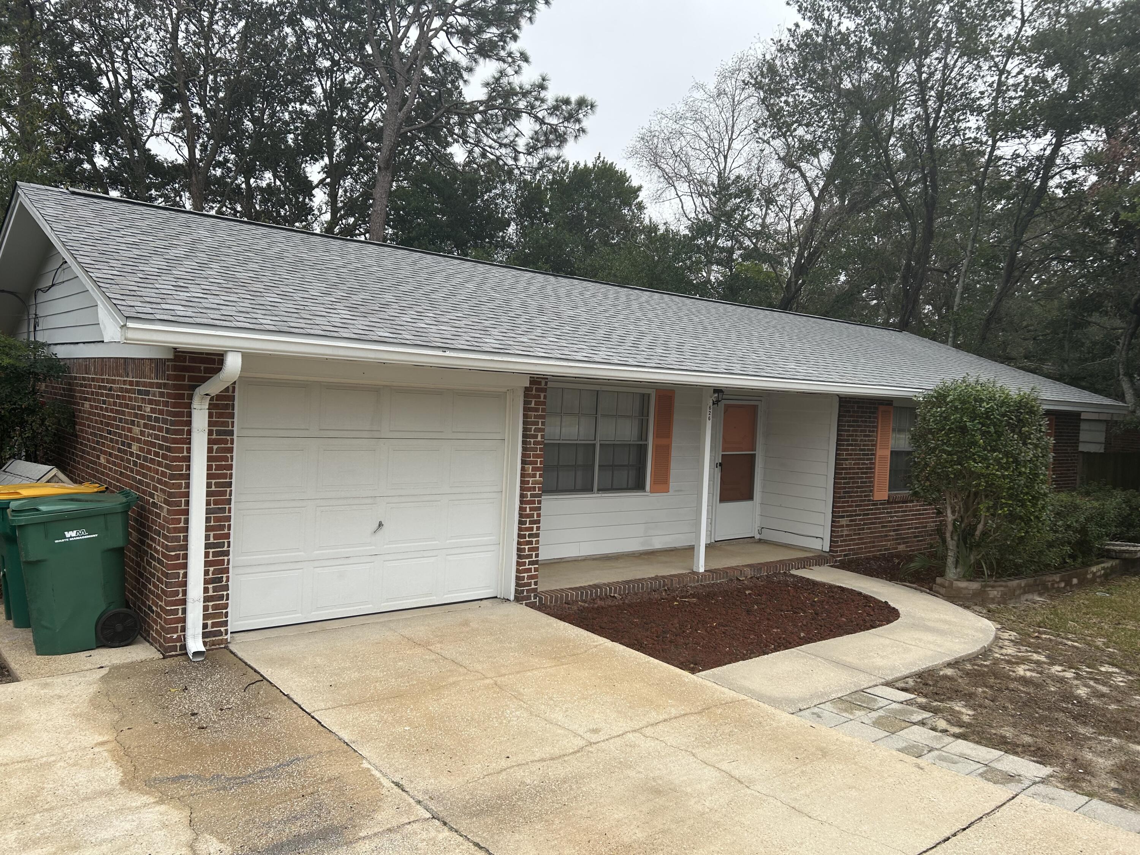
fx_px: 856
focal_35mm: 26
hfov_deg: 67.3
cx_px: 570
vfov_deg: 53.1
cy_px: 428
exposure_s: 1/728
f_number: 1.5
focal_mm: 5.7
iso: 50
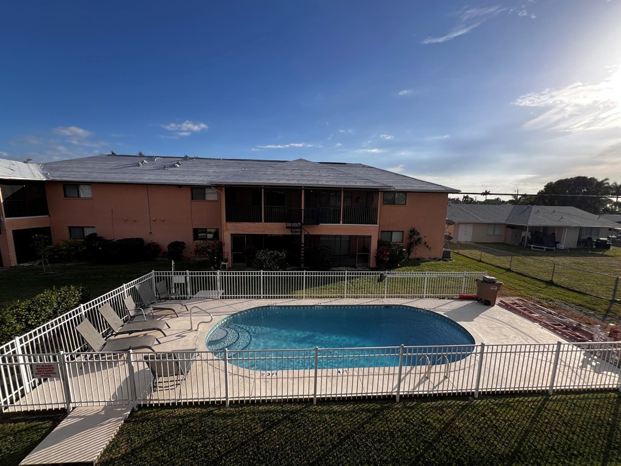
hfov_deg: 102.1
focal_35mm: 14
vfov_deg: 85.6
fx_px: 251
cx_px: 317
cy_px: 244
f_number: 1.8
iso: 32
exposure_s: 1/1167
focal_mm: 1.57
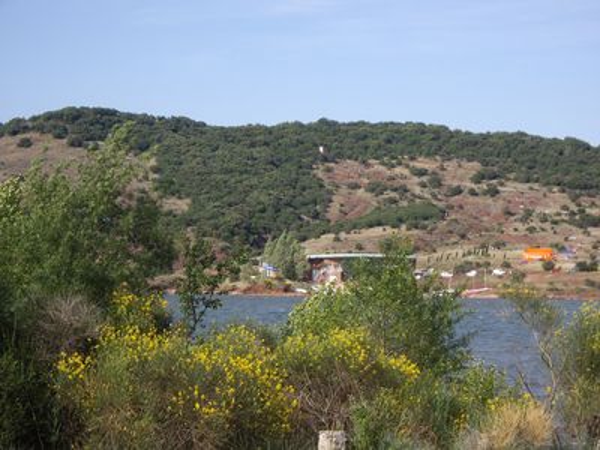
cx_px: 300
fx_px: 1959
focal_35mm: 113
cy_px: 225
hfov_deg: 17.4
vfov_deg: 13.1
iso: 64
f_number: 5.4
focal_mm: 23.7
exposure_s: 1/200
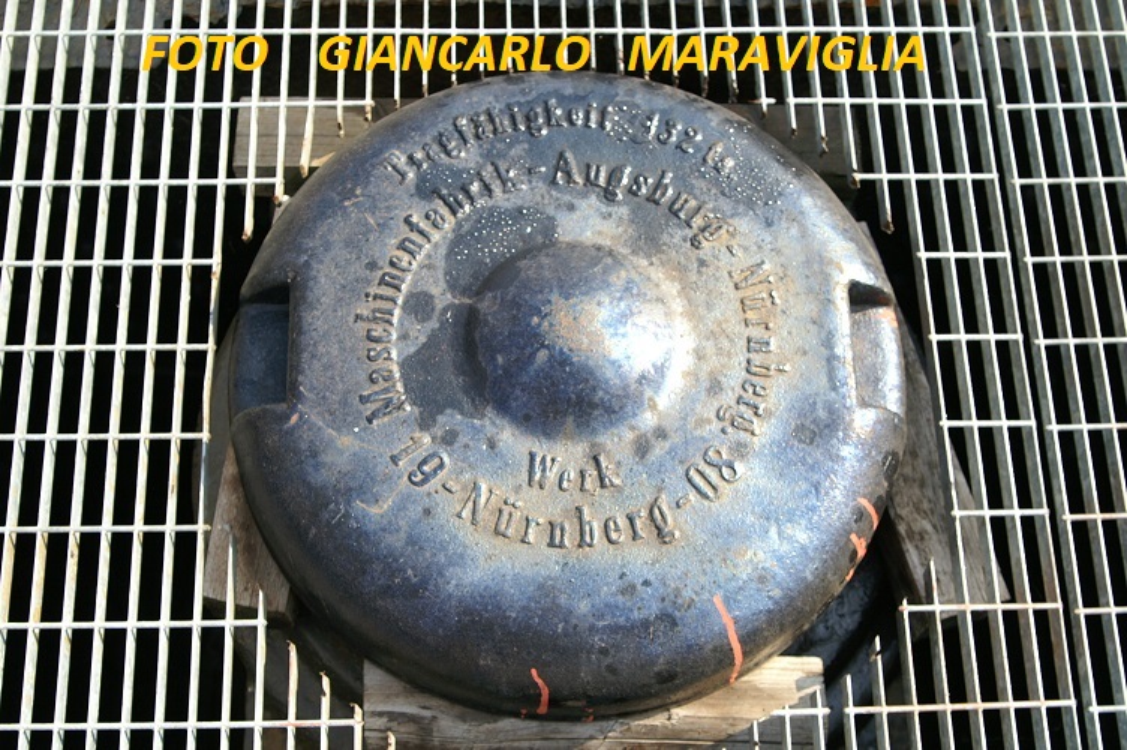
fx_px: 1642
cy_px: 375
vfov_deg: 25.7
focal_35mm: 52
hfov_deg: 37.9
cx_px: 564
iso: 100
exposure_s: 1/200
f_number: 4.5
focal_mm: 35
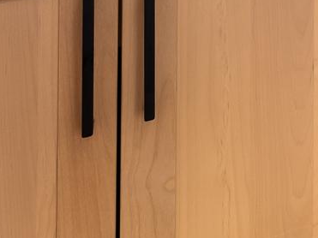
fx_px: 781
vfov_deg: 13.2
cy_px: -324
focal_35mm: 85
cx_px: 681
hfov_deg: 16.2
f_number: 10
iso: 800
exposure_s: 1/30
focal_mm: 16
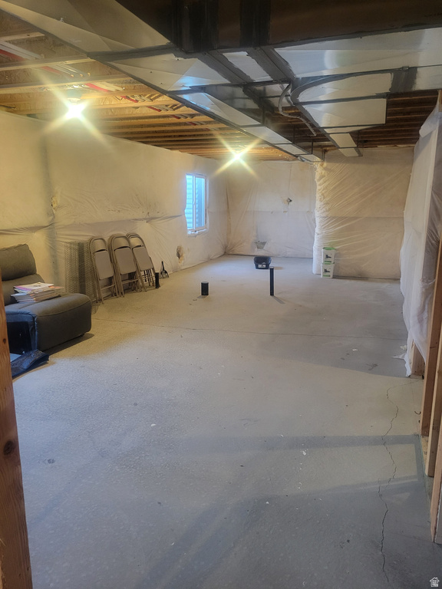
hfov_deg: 53.1
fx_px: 443
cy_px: 294
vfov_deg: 67.3
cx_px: 221
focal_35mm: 26
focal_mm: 5.4
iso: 400
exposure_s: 1/40
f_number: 1.8
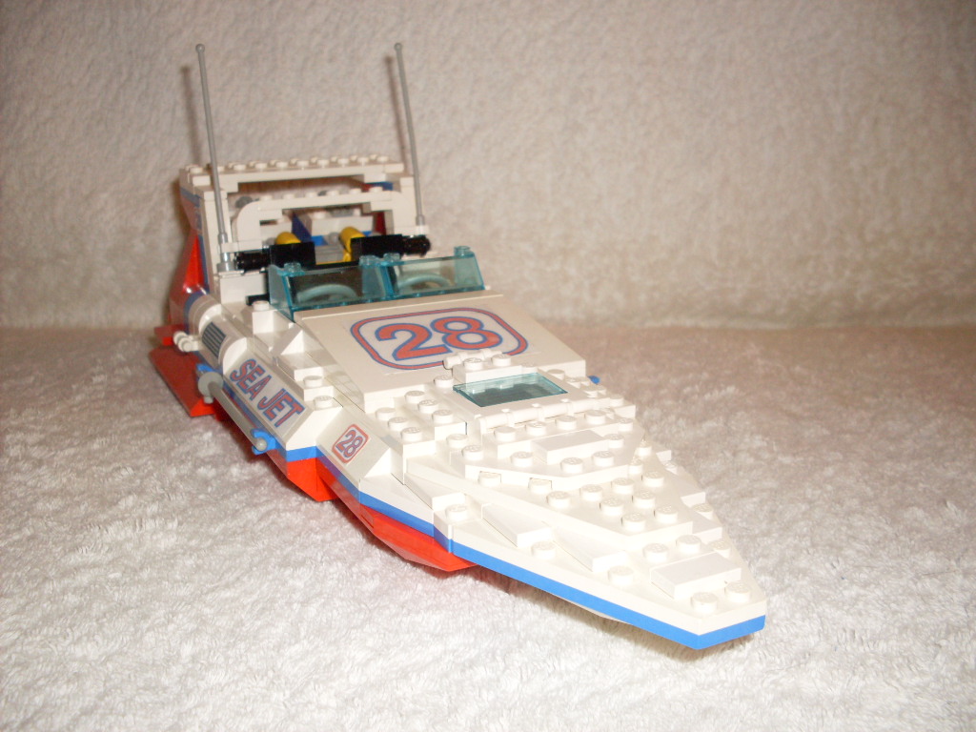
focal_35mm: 38
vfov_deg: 37.7
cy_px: 366
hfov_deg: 49.0
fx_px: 1071
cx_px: 488
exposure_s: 1/45
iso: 100
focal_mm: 6.3
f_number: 2.8
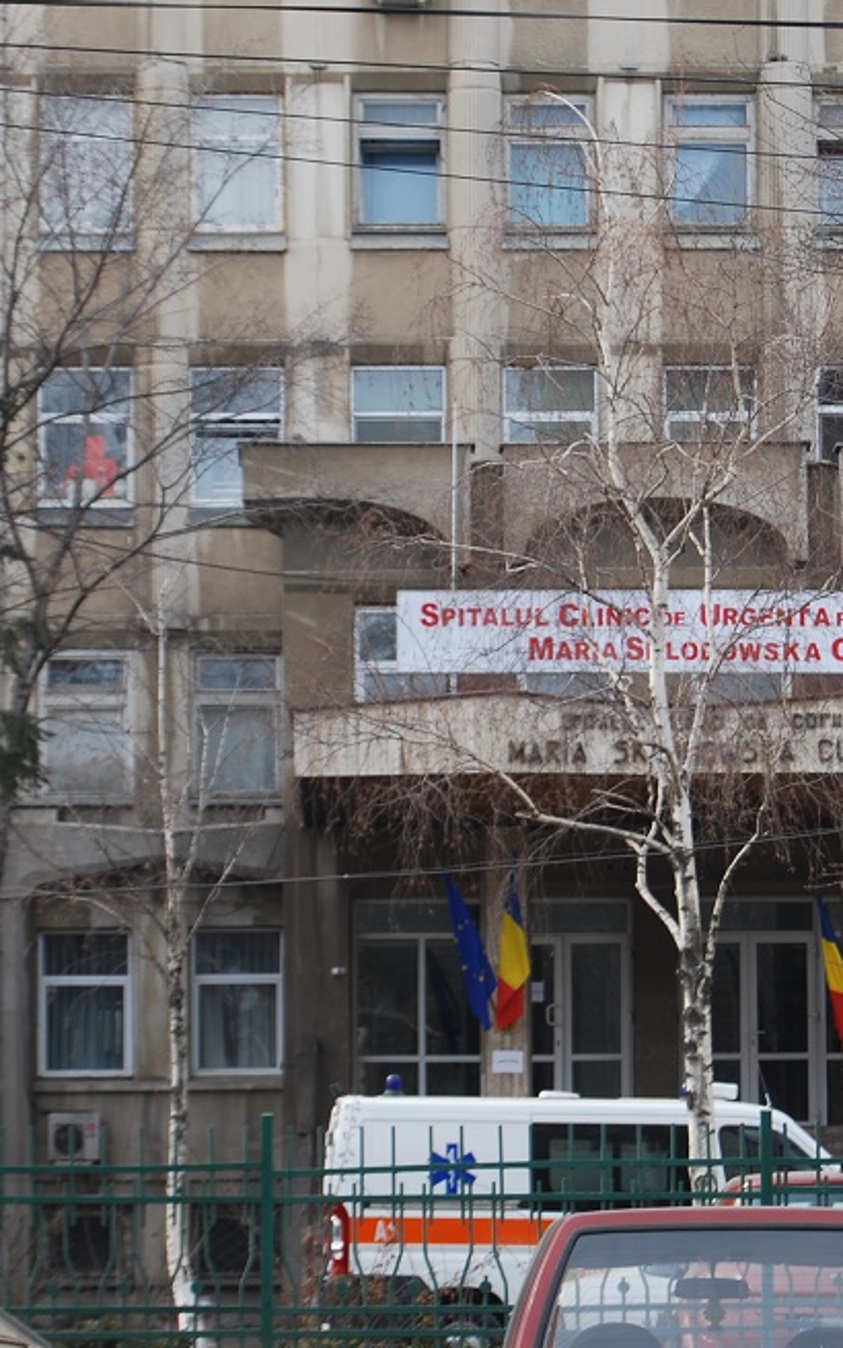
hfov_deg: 8.5
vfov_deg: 13.6
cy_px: 597
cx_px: 588
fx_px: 5658
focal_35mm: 154
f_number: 5.6
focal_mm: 55
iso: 100
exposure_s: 1/125
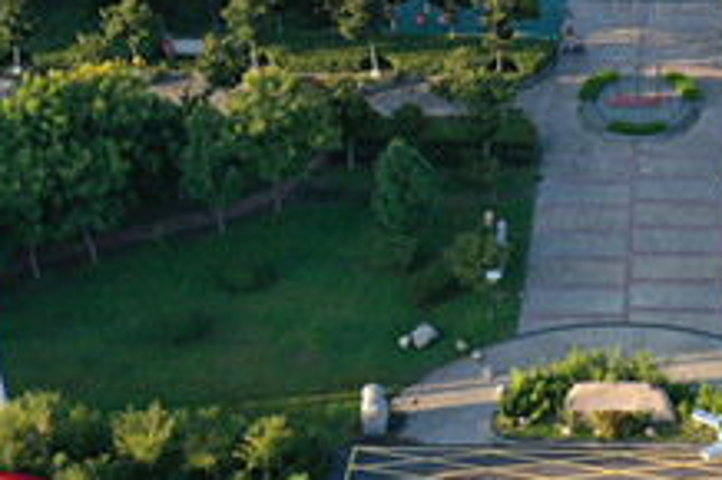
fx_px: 1543
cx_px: 643
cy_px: -119
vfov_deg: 16.8
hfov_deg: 25.6
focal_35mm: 77
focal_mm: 10.26
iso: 100
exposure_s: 1/200
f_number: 4.5
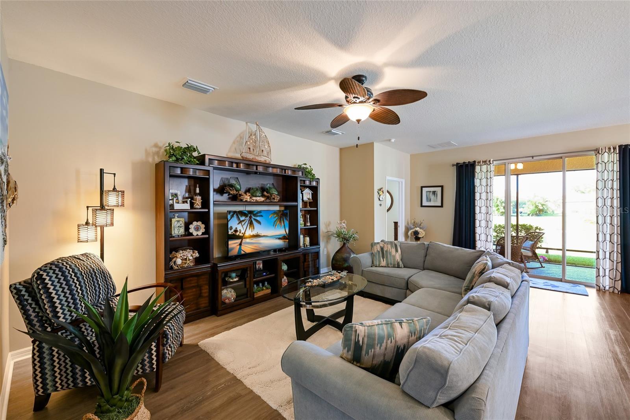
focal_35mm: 15
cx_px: 315
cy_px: 210
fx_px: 262
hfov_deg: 100.4
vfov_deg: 77.3
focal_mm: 15
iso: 800
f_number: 8
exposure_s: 1/5
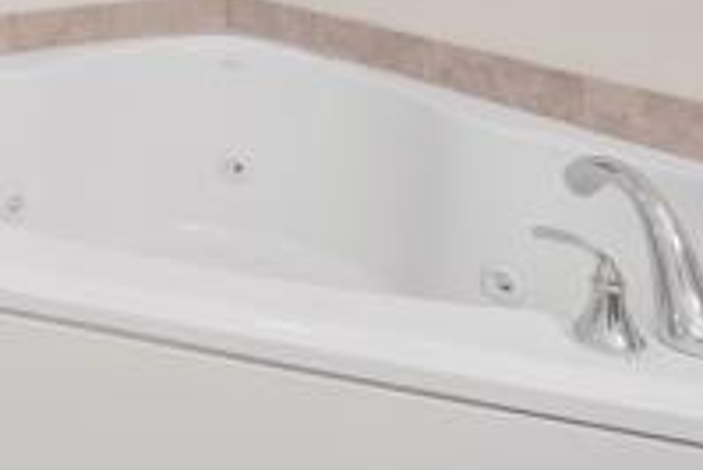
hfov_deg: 39.3
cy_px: -110
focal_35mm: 42
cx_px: -42
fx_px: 821
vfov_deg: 27.6
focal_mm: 8
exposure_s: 2
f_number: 8
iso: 100
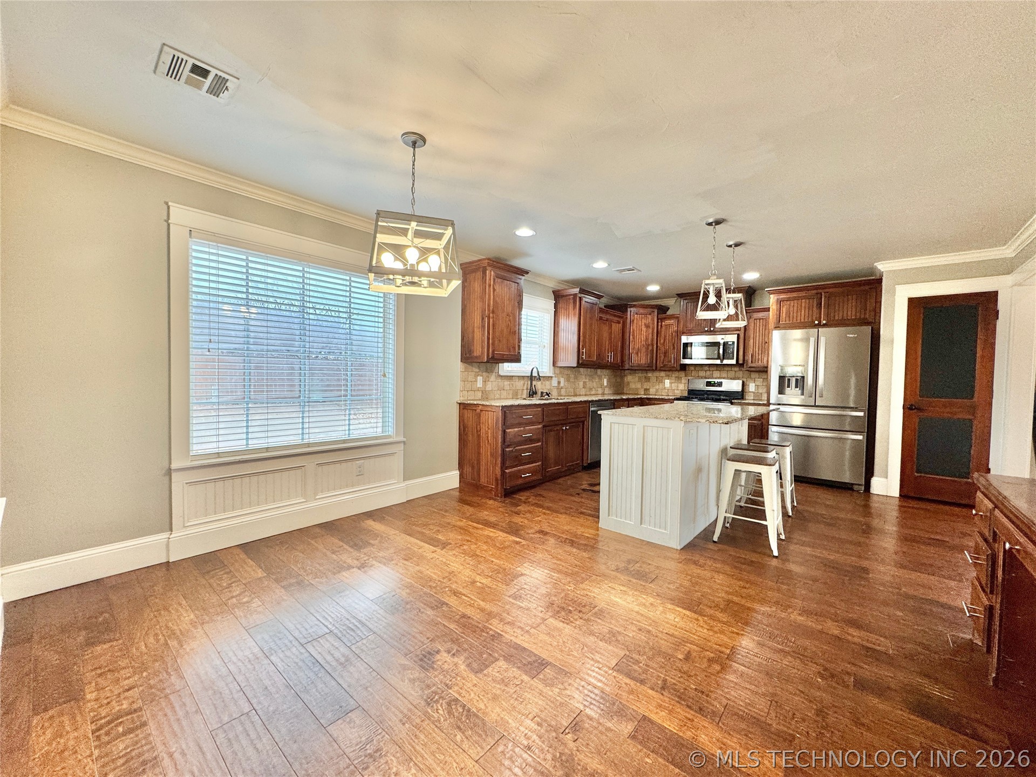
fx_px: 419
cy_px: 388
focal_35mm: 14
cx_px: 518
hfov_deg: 102.1
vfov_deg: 85.7
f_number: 2.2
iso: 100
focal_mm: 2.22
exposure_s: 1/120
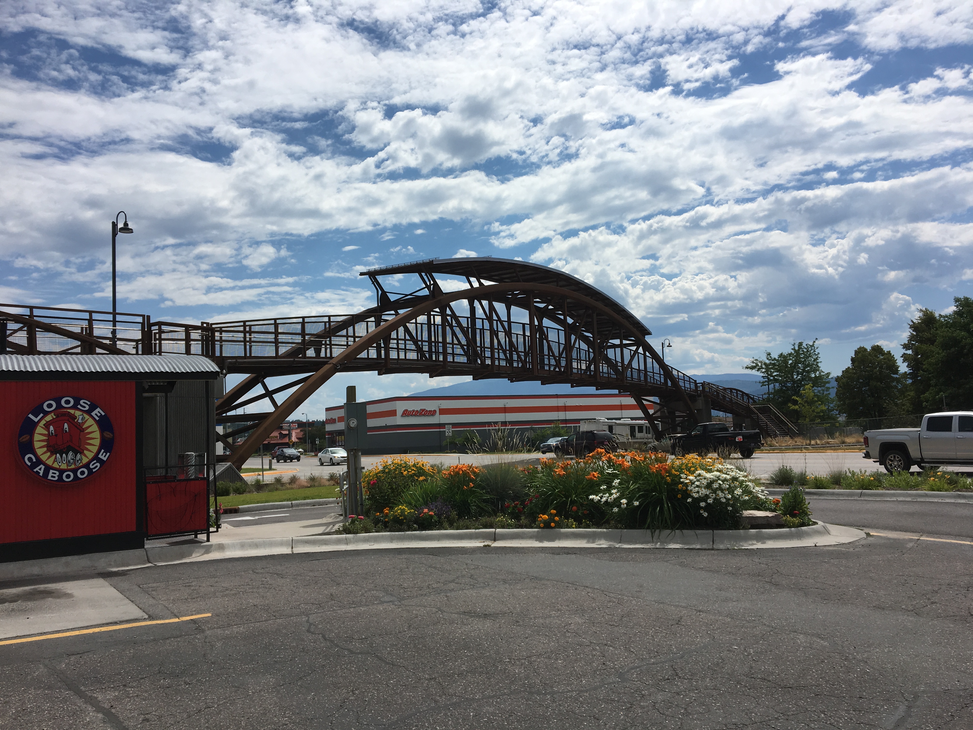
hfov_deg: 61.7
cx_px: 486
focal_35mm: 29
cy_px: 365
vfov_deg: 48.2
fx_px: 815
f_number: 2.2
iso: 25
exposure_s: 1/3205
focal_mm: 4.15
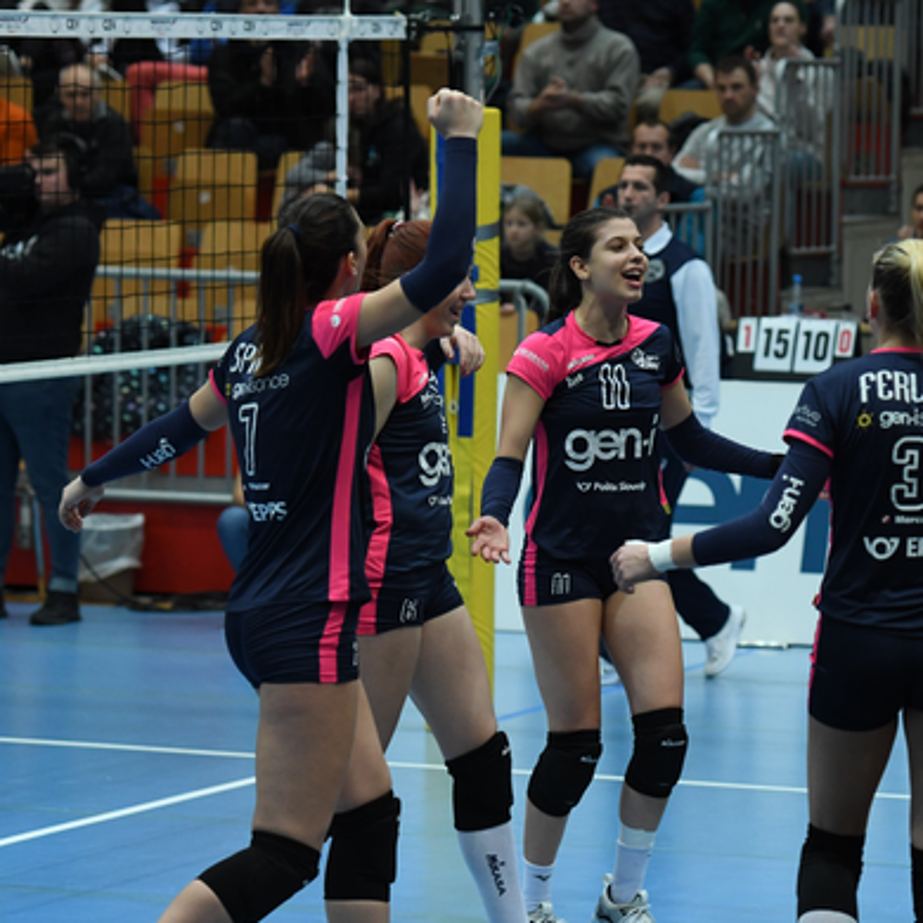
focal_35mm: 193
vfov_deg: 9.1
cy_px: 464
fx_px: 5822
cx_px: 631
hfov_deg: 9.1
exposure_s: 1/1250
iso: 2200
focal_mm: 100
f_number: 2.8
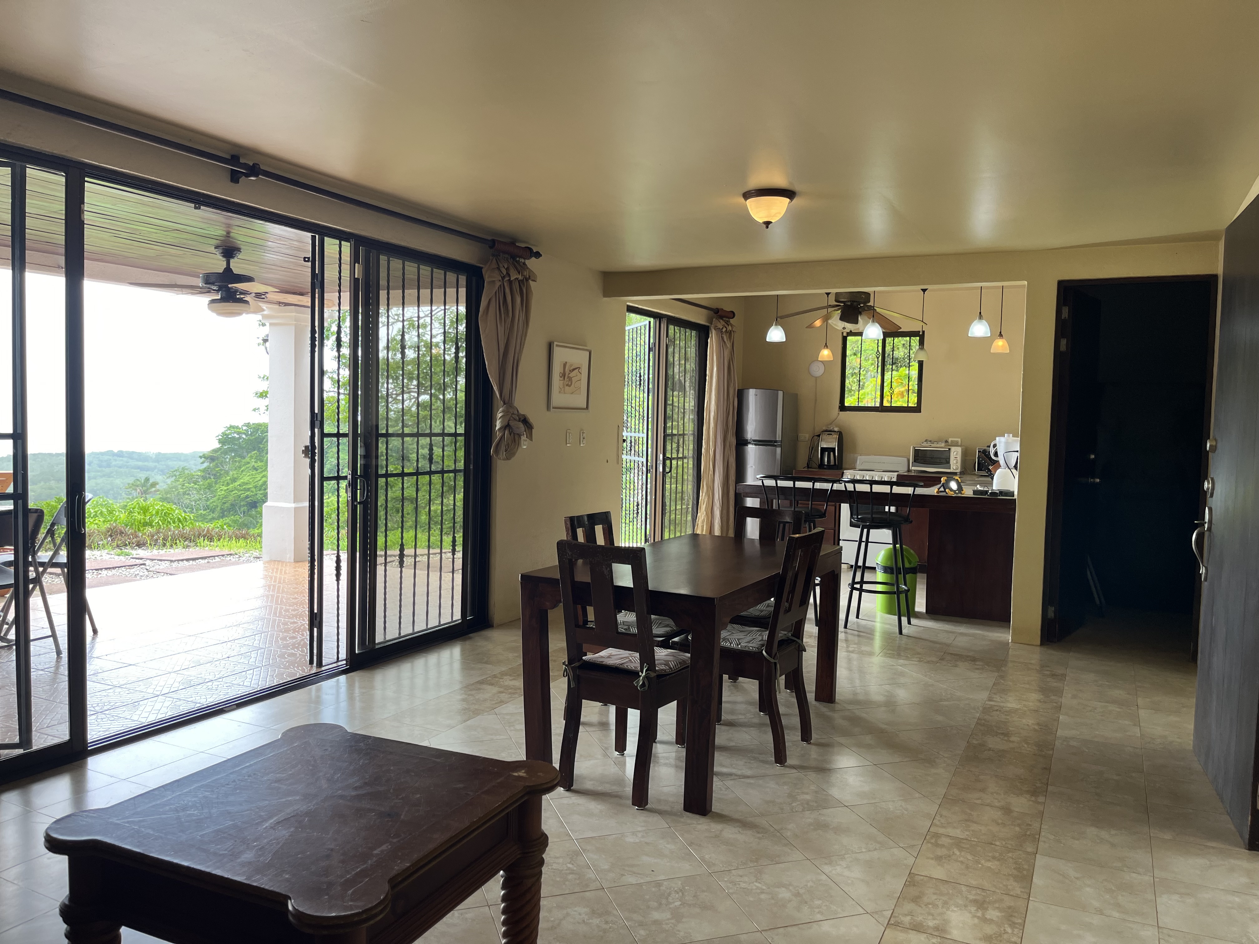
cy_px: 472
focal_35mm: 26
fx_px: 946
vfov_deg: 53.1
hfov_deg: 67.3
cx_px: 630
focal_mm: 5.1
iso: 40
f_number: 1.6
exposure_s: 1/129
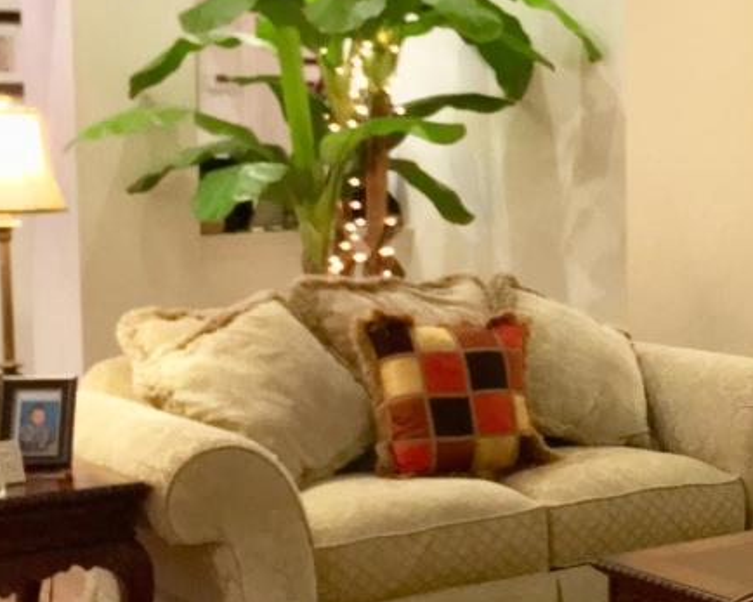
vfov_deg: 17.3
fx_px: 1983
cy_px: 316
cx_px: 901
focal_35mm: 89
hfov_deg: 20.2
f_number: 2.2
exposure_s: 1/24
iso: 200
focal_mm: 4.15
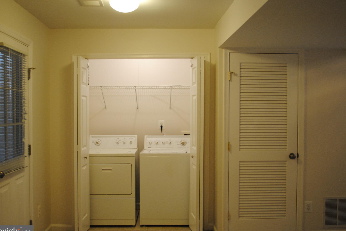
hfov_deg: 51.9
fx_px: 356
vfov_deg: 35.9
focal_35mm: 37
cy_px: 119
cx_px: 173
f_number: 4
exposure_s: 1/30
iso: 360
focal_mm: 24
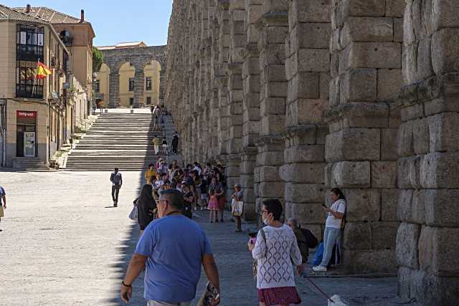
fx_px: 1007
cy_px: 153
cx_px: 230
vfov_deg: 17.3
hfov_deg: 25.7
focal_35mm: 79
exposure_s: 1/400
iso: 320
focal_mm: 52.4
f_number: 8
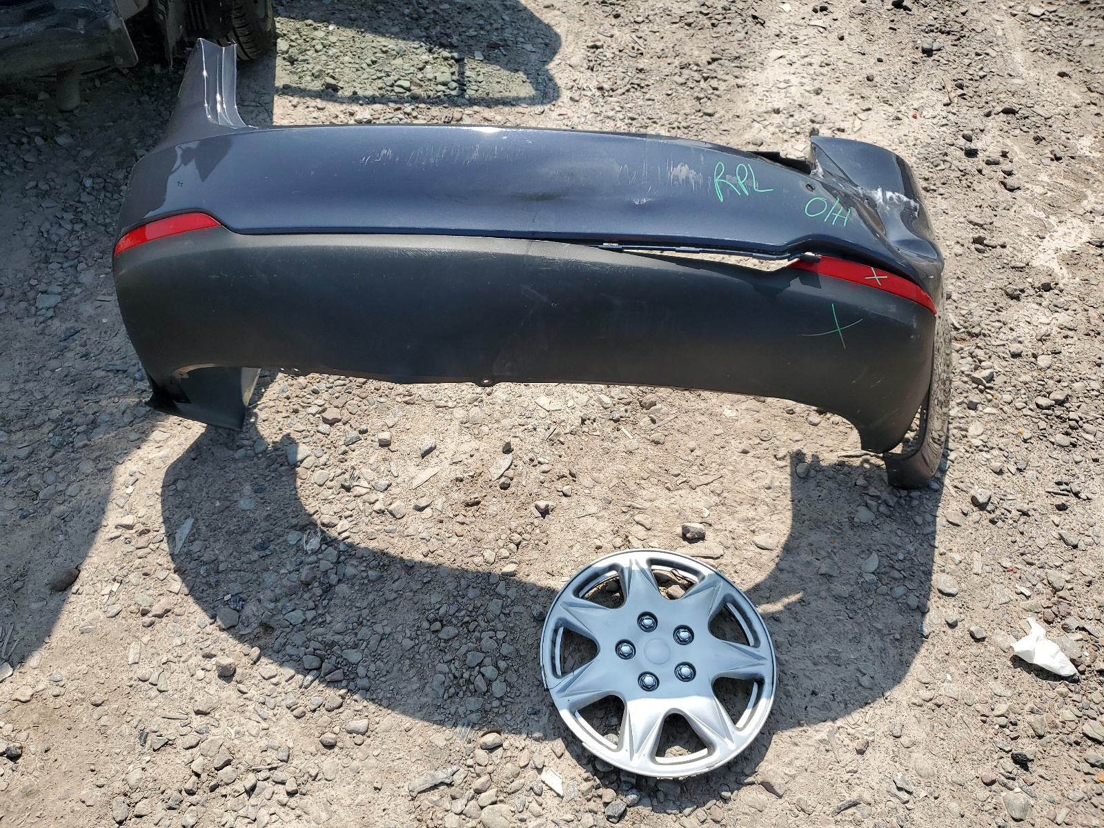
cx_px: 552
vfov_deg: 53.1
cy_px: 414
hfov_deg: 67.3
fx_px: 829
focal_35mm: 26
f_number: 1.5
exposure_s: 1/2500
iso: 50
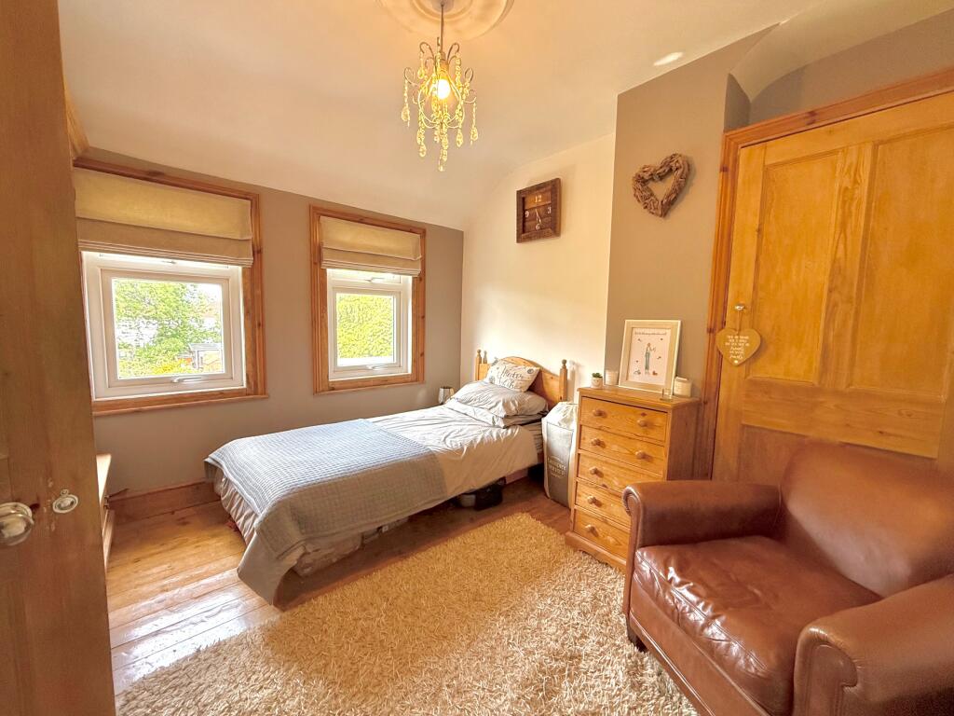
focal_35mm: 14
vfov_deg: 85.7
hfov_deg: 102.1
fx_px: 386
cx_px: 477
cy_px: 358
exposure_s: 1/99
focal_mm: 2.22
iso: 200
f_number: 2.2
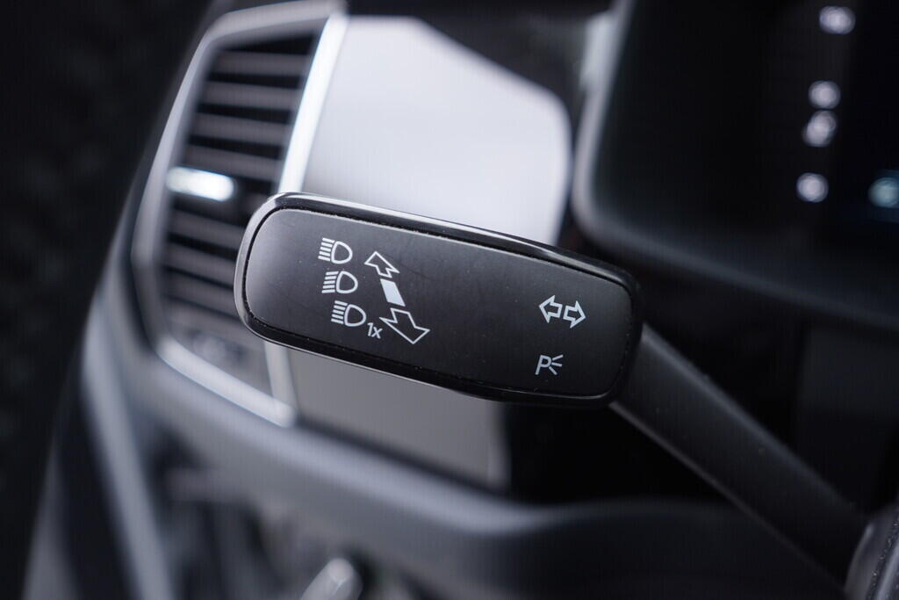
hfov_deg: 53.1
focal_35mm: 36
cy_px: 300
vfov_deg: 36.9
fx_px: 899
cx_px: 450
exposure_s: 1/40
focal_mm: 24
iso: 250
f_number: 2.8
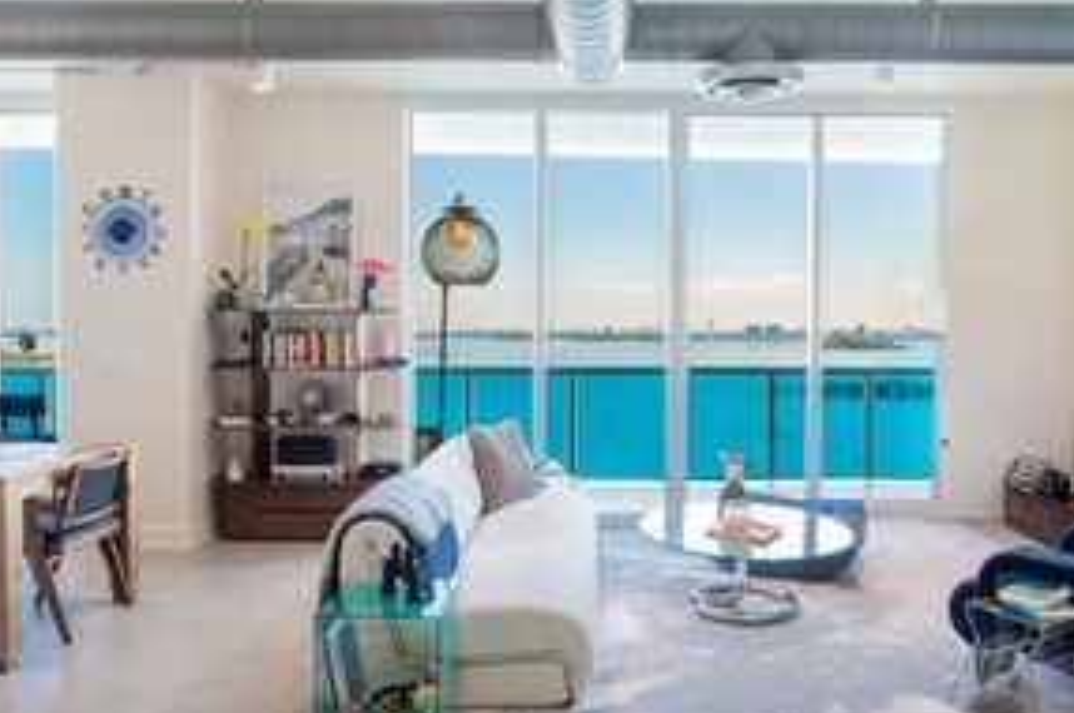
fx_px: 860
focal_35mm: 29
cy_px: 343
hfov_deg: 63.7
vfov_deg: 45.0
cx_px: 601
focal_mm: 11
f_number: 7.1
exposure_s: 1/20
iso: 320
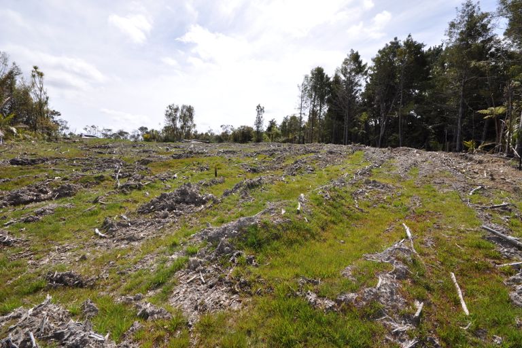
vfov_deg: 77.3
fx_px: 217
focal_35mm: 15
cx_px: 261
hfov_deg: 100.4
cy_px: 174
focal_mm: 10
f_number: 11
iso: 200
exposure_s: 1/200
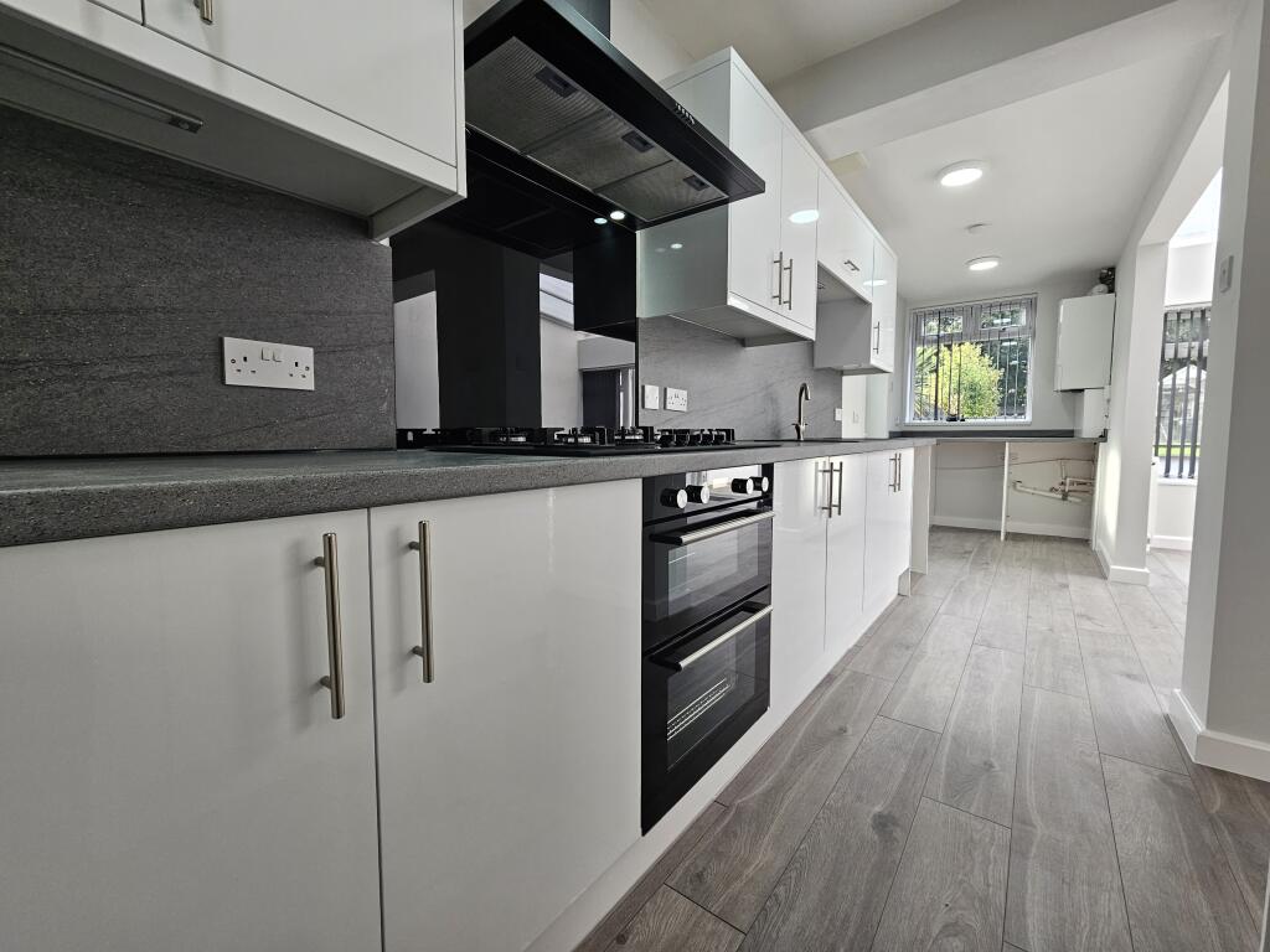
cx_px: 635
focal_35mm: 13
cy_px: 476
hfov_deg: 106.2
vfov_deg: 89.9
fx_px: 477
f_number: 2.2
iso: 125
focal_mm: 2.2
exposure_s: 1/190
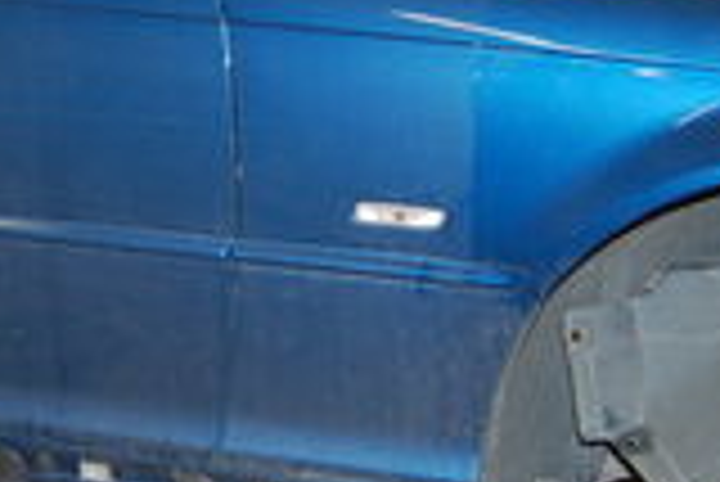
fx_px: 2402
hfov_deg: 16.3
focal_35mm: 120
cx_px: -148
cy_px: 243
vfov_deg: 11.4
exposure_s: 1/60
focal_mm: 20
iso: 400
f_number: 3.8
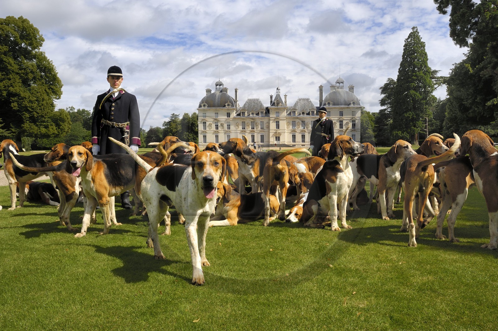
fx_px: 414
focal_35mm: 30
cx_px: 249
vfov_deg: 43.5
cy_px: 166
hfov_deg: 62.0
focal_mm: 20
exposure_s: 1/160
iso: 100
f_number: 10
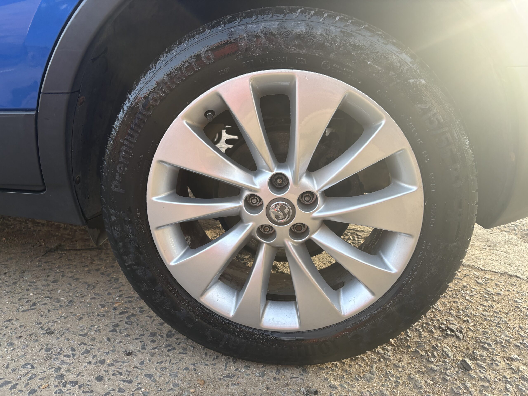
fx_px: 397
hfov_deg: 67.3
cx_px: 264
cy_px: 198
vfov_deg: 53.1
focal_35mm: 26
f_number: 1.6
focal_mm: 5.96
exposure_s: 1/153
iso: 32
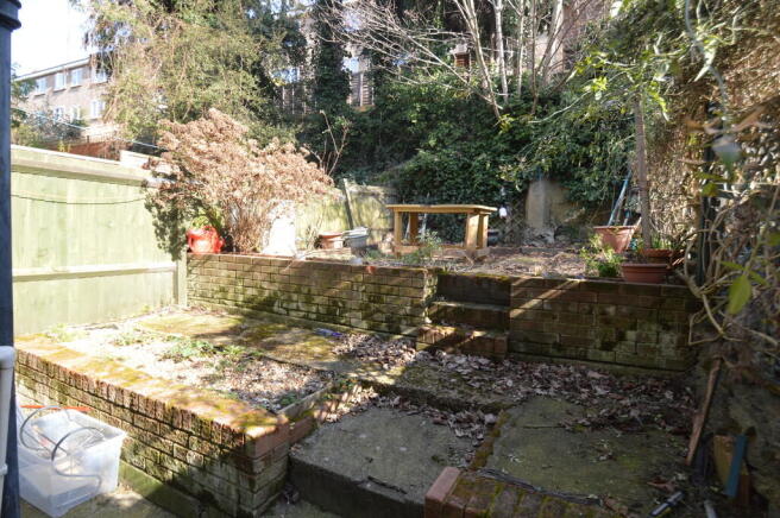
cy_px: 259
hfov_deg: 90.1
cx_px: 390
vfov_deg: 67.3
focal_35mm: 18
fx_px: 390
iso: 220
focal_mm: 12
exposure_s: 1/125
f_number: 5.6
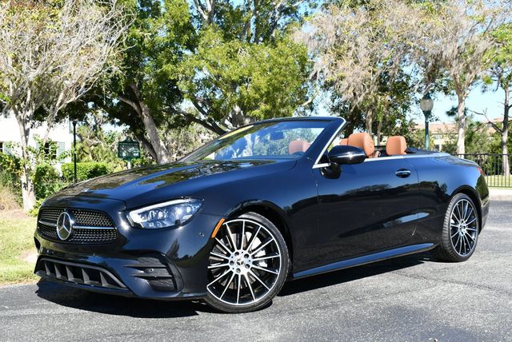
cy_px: 171
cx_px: 256
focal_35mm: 48
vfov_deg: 28.1
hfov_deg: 41.1
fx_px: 683
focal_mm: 24
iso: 200
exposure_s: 1/250
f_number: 8
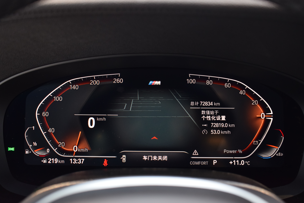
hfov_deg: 49.5
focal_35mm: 39
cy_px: 102
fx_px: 329
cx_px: 152
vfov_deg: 34.2
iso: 1000
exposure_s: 1/20
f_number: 5.6
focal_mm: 26
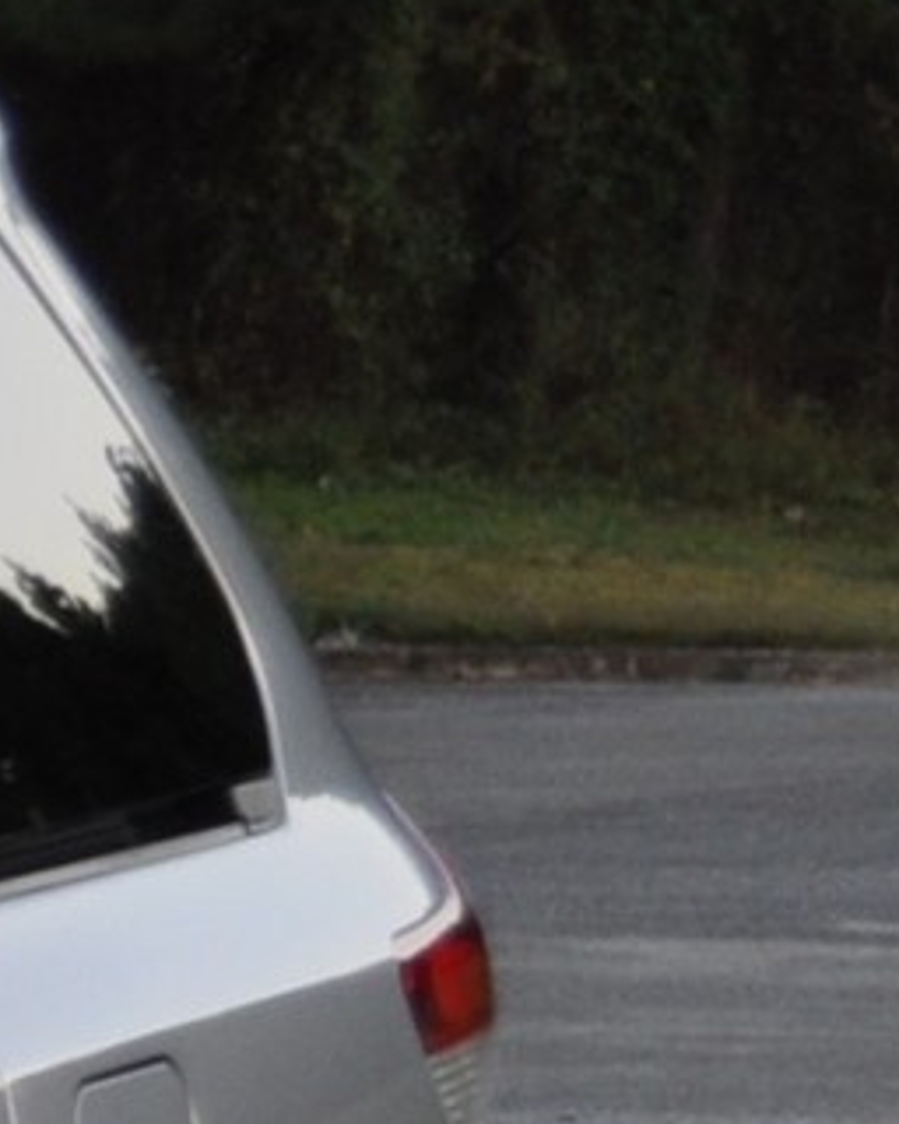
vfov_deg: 5.4
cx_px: -3118
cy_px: 1860
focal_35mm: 352
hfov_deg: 4.0
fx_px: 11707
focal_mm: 32
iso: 400
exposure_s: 1/60
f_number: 4.8
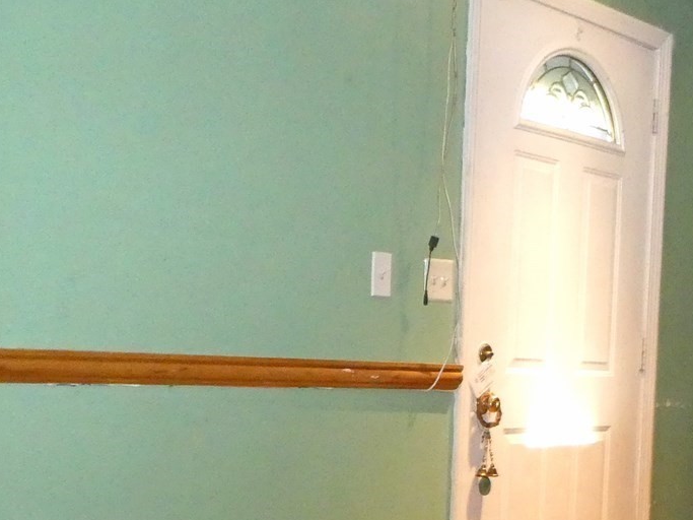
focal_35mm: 72
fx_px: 1441
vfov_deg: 20.0
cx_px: 660
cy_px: 486
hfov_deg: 25.9
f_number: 3.3
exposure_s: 1/60
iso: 800
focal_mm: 4.3
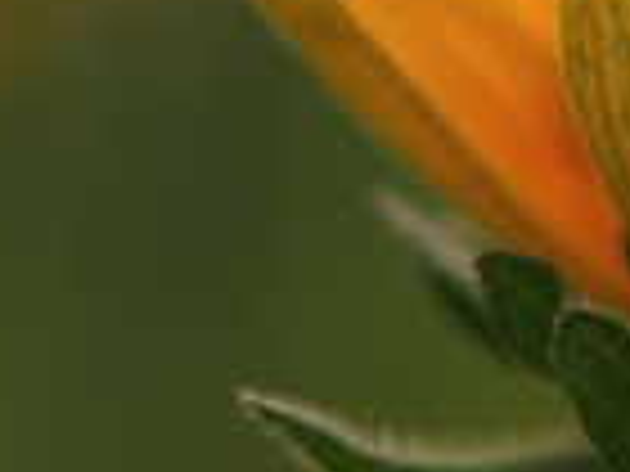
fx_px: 6752
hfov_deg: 5.3
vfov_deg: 4.0
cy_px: 40
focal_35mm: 371
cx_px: 1076
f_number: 2.8
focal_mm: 90
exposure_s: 1/250
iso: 160
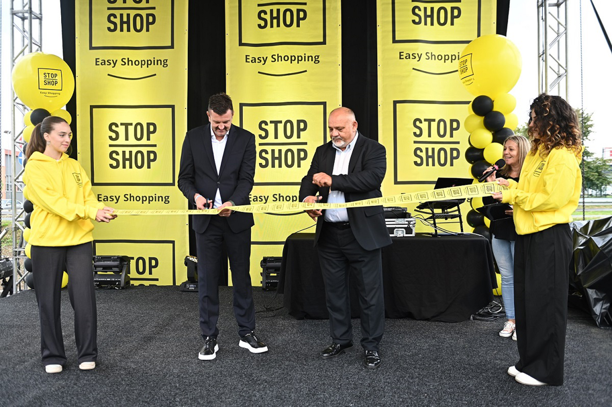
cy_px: 204
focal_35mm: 32
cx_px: 306
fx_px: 544
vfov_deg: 41.1
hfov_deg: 58.7
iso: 125
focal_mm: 32
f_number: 3.2
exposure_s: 1/200
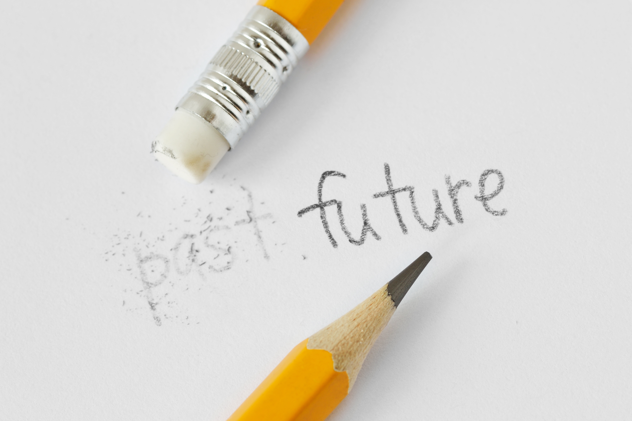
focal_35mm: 135
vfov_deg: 10.2
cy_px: 210
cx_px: 316
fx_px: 2370
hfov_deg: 15.2
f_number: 14
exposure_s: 1/13
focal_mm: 90
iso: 100
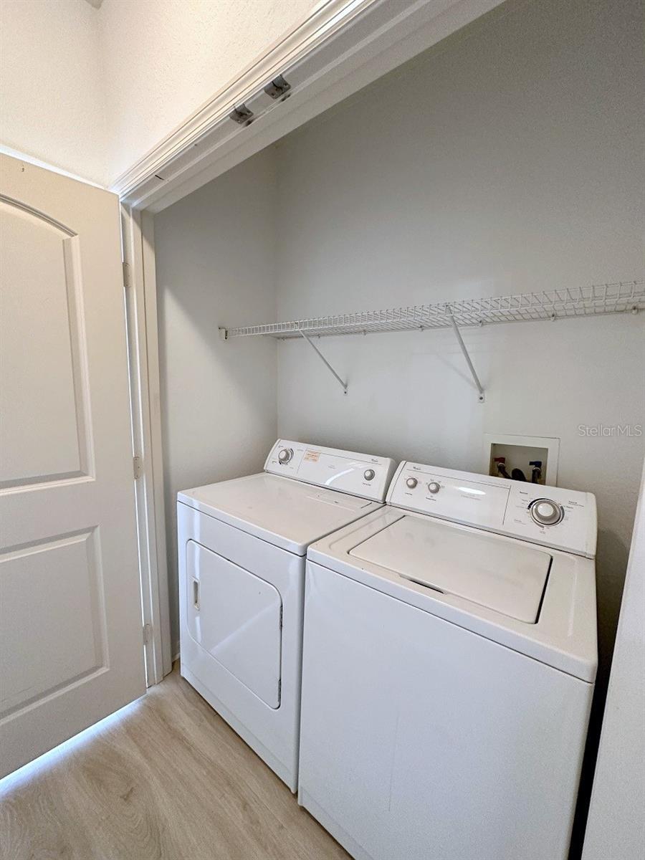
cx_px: 322
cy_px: 430
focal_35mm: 14
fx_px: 348
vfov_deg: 102.1
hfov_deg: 85.7
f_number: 2.2
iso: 250
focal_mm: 2.22
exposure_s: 1/60
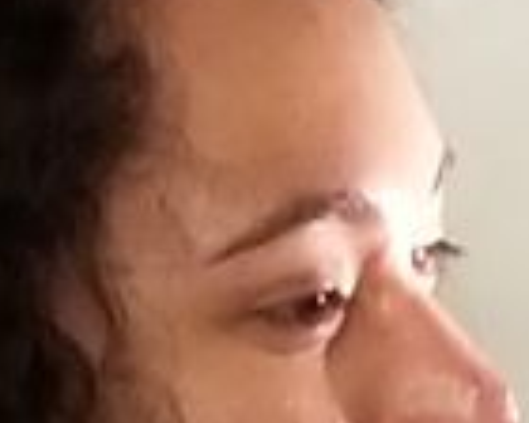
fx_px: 2834
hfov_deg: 9.4
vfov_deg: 8.1
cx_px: 1311
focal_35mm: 181
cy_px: 869
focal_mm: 4.25
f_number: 1.7
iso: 200
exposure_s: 1/15
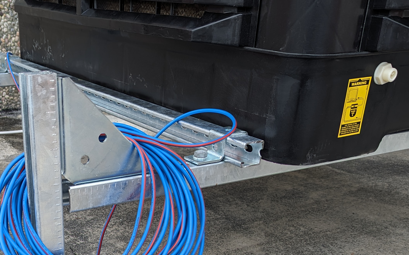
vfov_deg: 25.3
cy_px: 244
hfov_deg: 40.3
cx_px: 120
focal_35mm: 49
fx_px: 546
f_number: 1.85
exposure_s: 1/223
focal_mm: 6.81
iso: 51
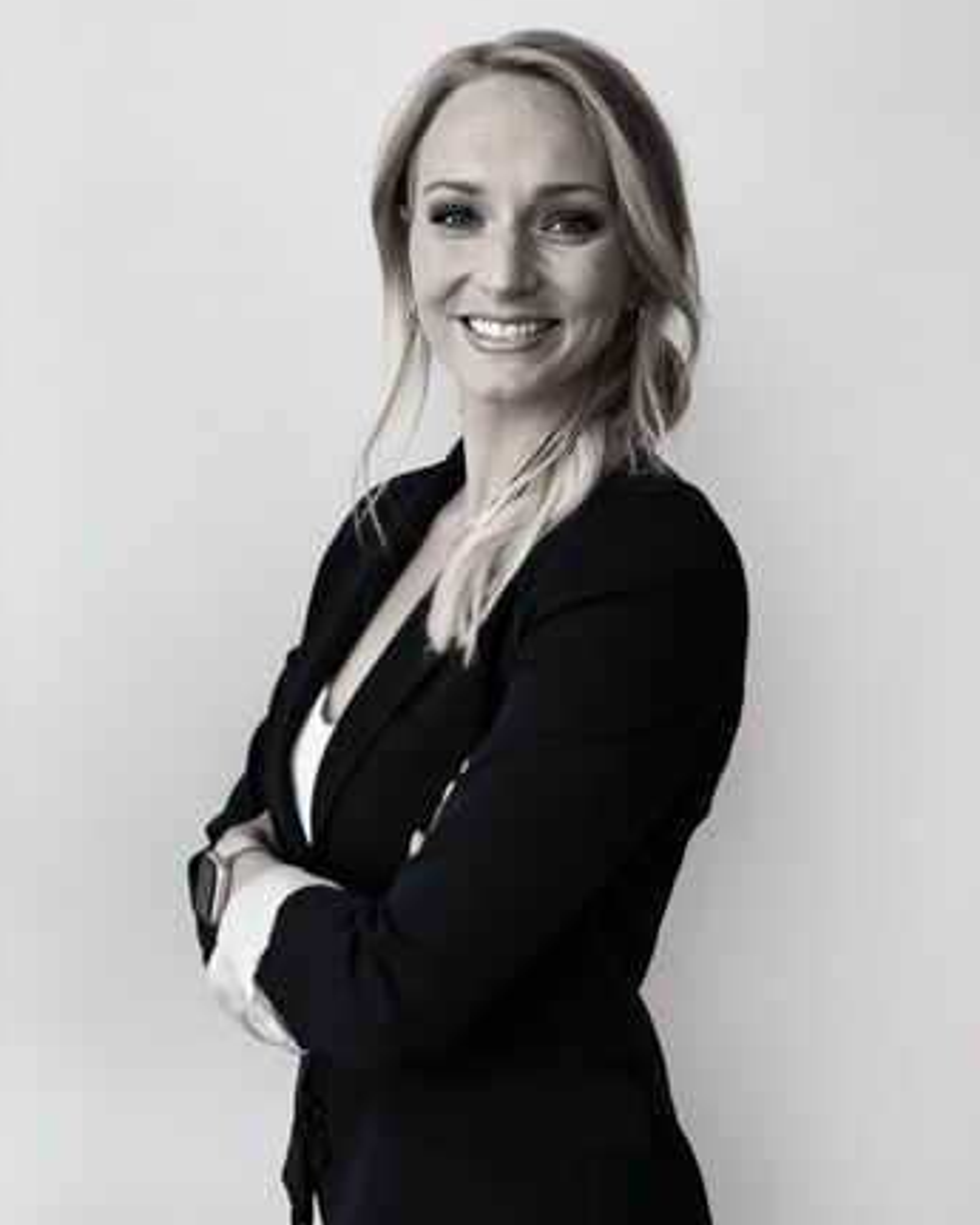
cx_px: 489
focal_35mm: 55
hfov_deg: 27.6
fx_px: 1993
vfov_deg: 34.1
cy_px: 641
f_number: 2.4
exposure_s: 1/122
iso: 40
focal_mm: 6
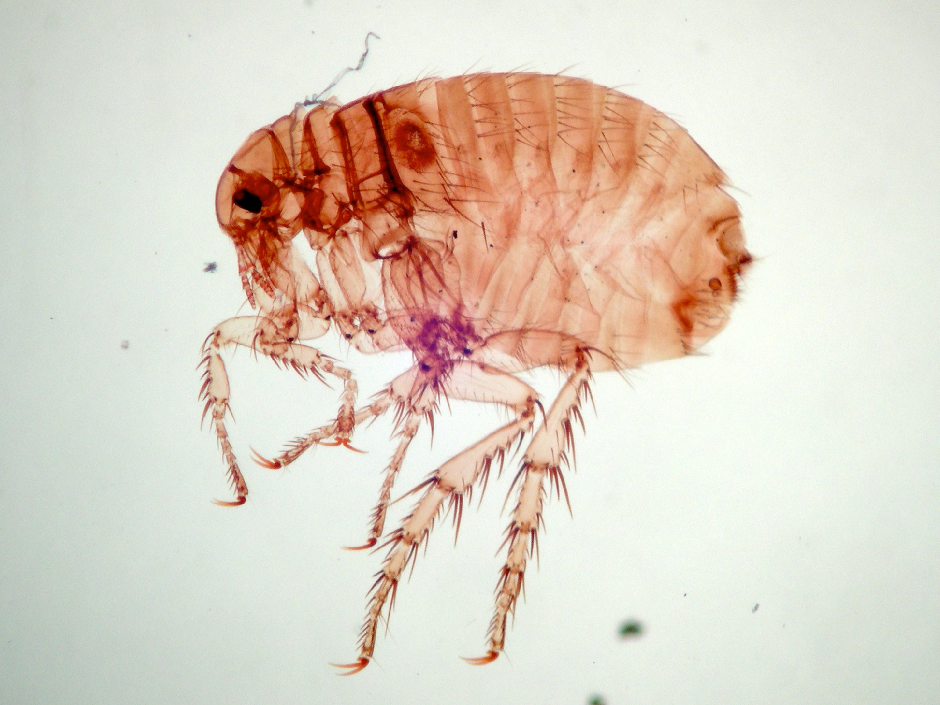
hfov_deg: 40.4
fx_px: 1276
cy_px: 352
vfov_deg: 30.9
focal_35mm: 47
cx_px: 470
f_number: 3.1
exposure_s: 1/31
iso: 100
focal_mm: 10.1
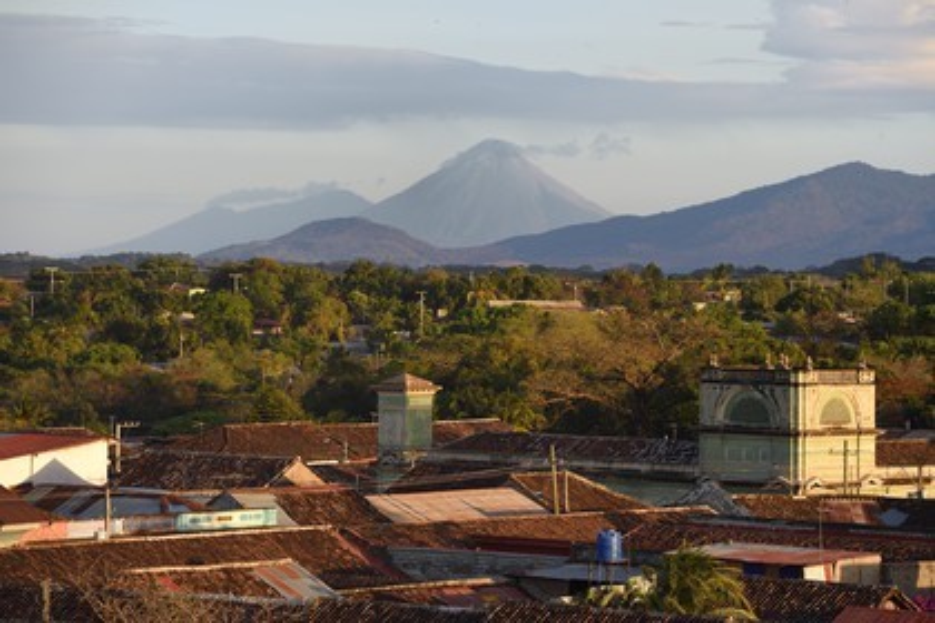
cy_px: 312
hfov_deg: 11.7
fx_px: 4545
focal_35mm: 175
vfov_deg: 7.8
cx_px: 468
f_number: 7.1
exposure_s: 1/400
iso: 400
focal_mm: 175
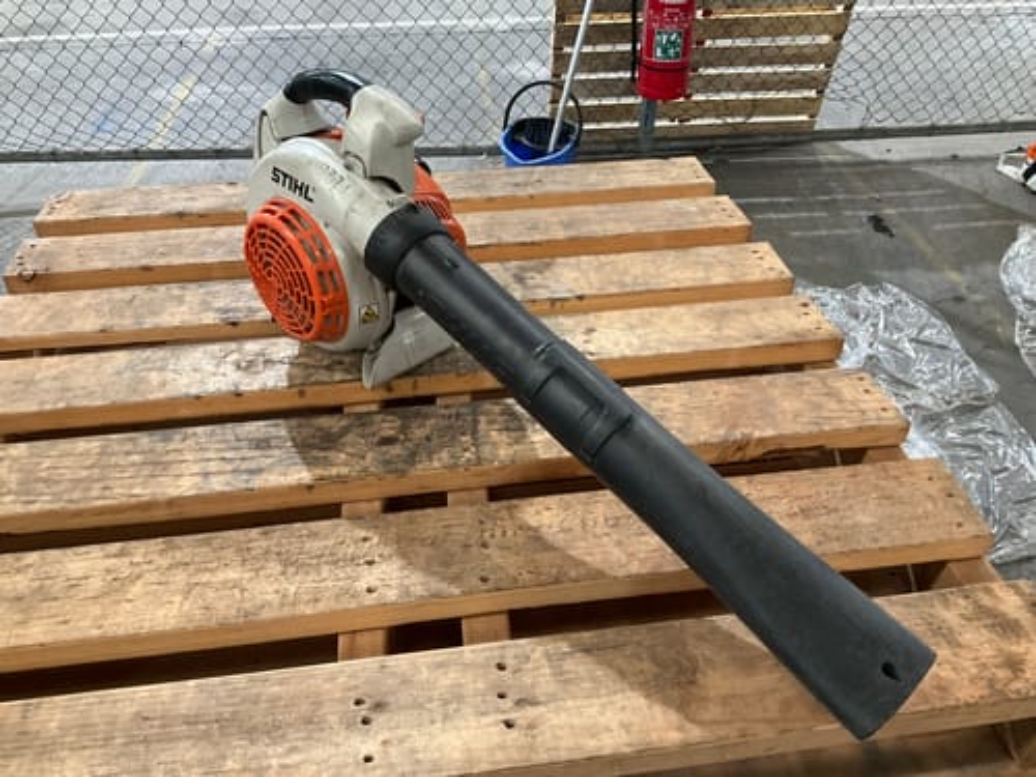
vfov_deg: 48.2
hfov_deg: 61.7
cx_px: 518
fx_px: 868
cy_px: 388
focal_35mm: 29
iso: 250
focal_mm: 3
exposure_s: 1/33
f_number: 1.8
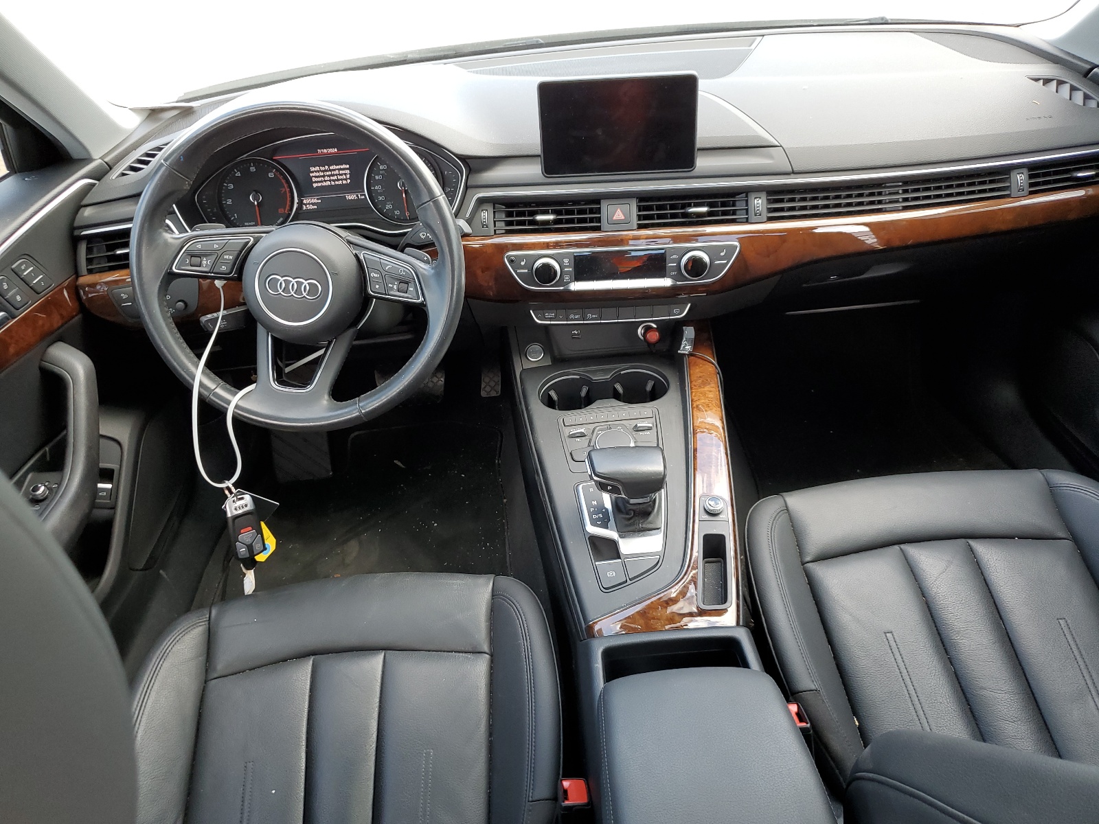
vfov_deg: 53.1
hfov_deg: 67.3
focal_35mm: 26
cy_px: 412
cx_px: 550
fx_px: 825
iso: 63
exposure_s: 1/120
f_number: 1.5
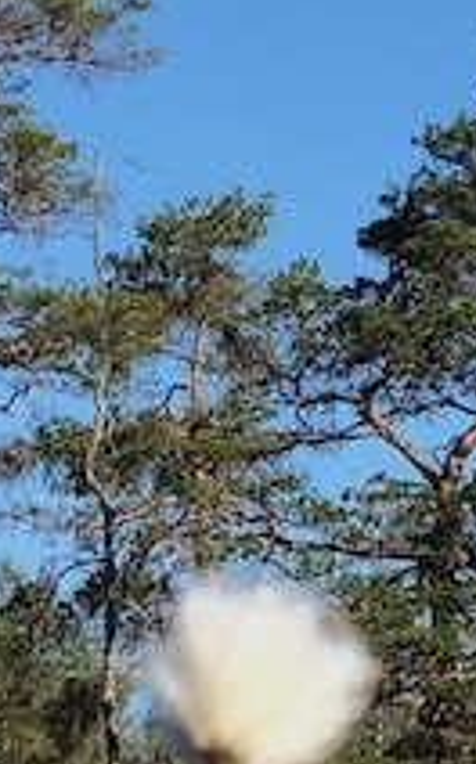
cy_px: 1375
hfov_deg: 4.2
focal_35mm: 300
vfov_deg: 6.8
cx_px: 1480
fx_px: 6244
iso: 16
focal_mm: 6
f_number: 2.4
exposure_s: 1/706
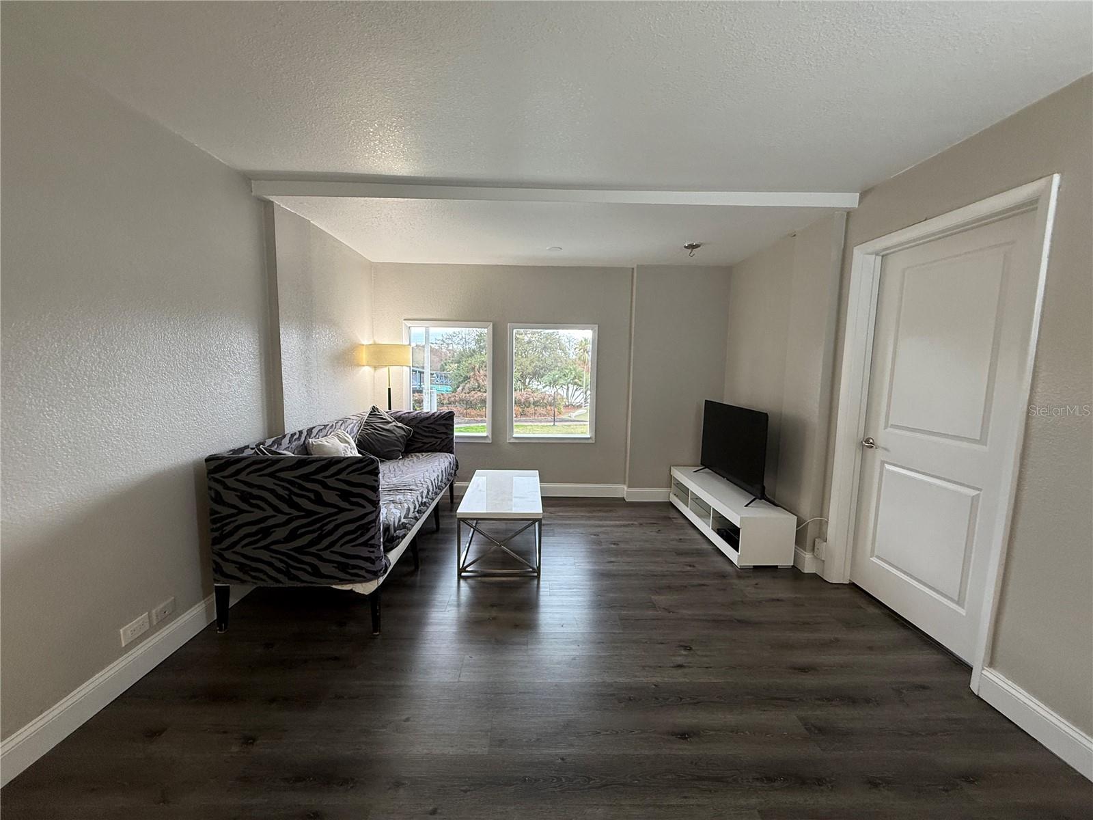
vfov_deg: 85.7
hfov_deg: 102.1
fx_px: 442
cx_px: 546
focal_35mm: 14
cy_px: 410
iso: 160
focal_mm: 2.22
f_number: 2.2
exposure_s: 1/120
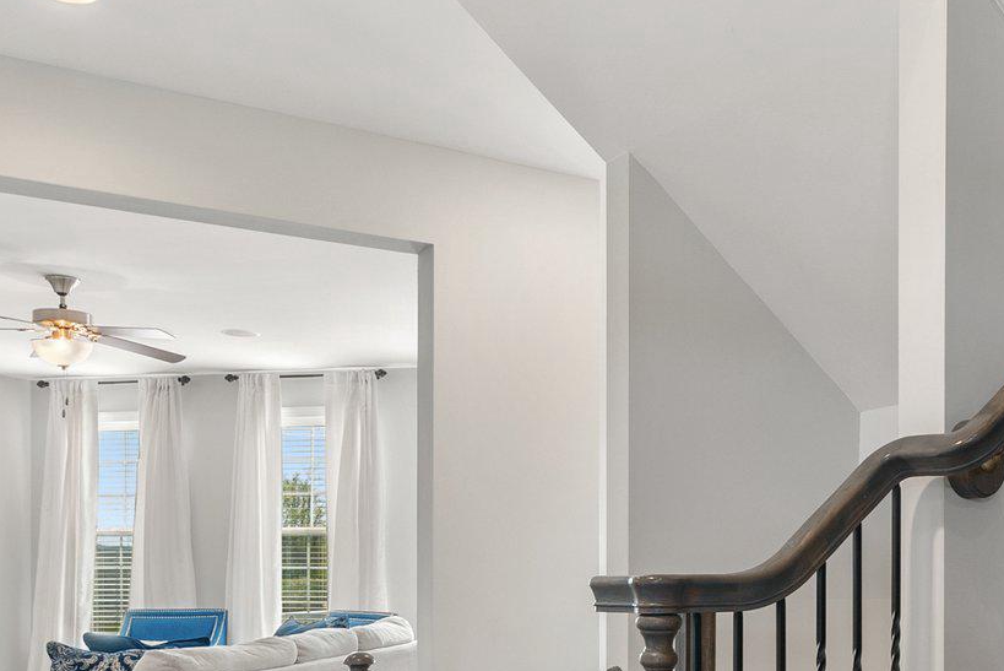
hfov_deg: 47.1
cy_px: 553
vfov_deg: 32.4
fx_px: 1116
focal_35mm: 40
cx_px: 723
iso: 640
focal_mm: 16
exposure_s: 1/2.5
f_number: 10
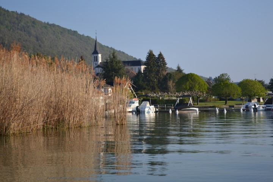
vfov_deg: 16.6
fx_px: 626
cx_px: 136
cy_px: 91
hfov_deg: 24.6
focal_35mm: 82
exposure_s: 1/125
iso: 125
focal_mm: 55
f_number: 5.6
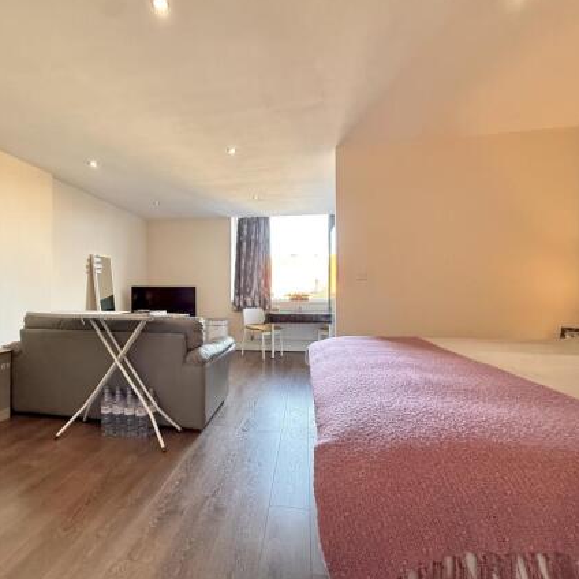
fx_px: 322
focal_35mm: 17
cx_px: 241
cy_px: 290
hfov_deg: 83.3
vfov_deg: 84.0
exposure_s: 1/100
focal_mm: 2.22
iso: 500
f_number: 2.2
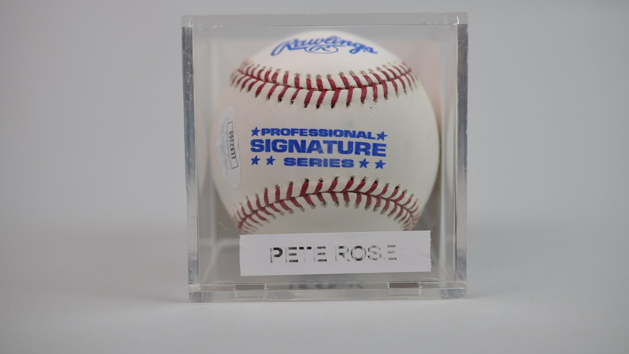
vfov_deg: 19.1
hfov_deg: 33.3
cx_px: 315
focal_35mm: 63
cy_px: 162
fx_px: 1051
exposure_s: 1/60
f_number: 4
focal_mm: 40
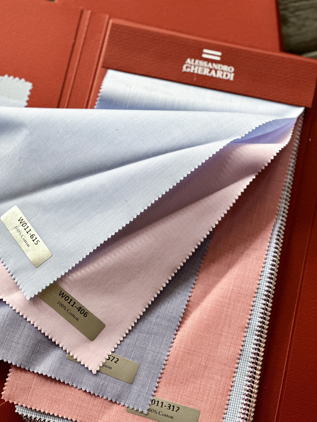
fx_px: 940
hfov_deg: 19.1
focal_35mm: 77
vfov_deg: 25.3
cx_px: 158
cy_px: 211
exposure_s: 1/40
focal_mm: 9
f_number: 2.8
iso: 125
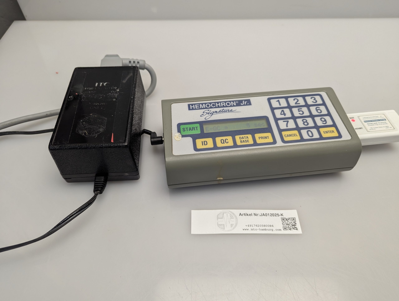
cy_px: 150
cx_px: 200
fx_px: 277
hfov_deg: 71.5
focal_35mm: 24
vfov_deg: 56.9
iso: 79
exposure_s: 1/100
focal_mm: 6.81
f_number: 1.85
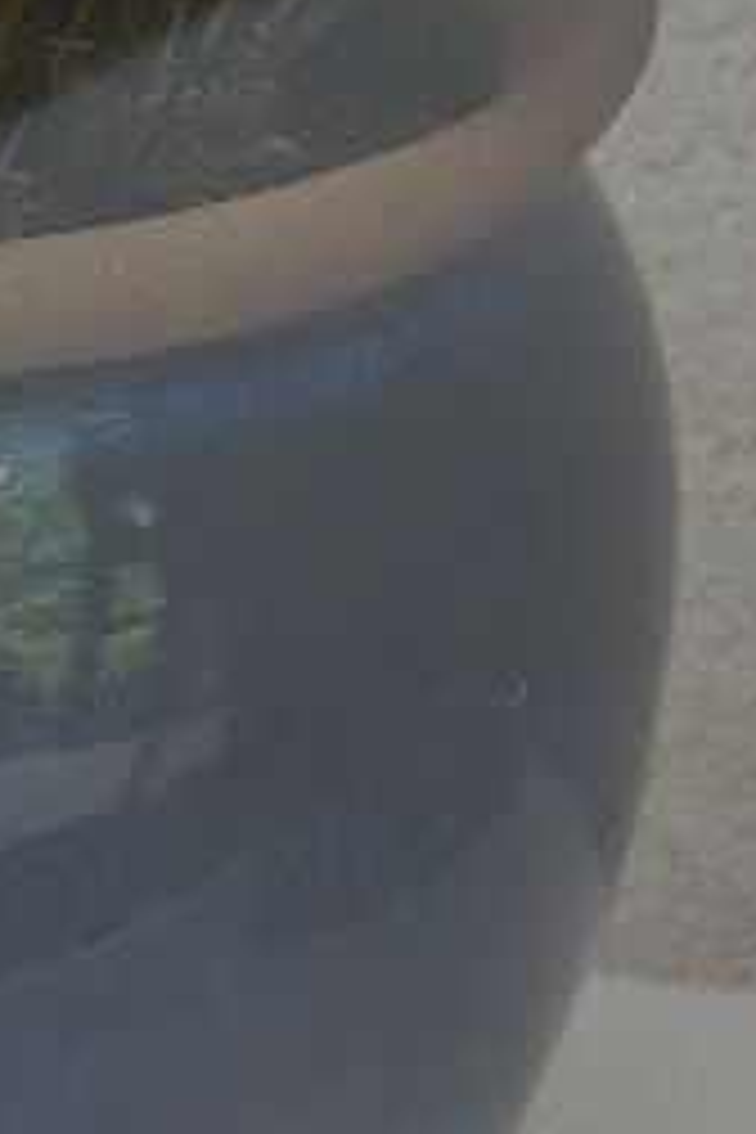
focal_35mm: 474
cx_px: 1030
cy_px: 526
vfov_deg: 4.3
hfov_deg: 2.9
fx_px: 14930
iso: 200
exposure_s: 1/80
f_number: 5.6
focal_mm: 45
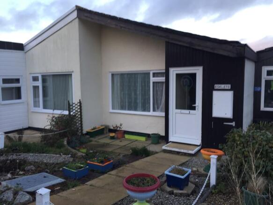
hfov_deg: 61.7
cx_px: 136
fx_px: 229
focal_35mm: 29
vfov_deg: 48.2
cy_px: 102
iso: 32
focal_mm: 4.15
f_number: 2.2
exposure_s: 1/100
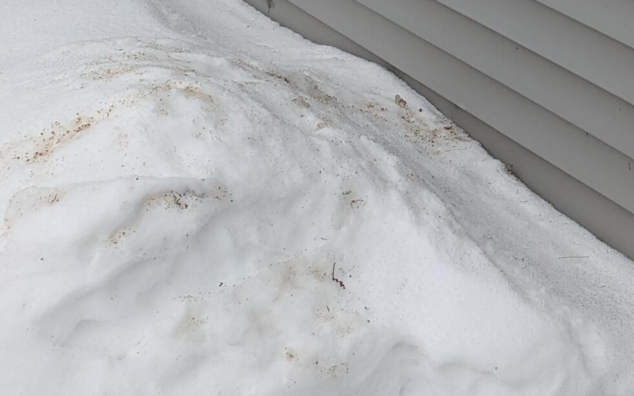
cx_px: 721
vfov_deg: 14.9
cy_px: -209
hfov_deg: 23.7
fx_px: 1400
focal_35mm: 81
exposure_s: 1/935
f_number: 1.89
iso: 54
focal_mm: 5.43
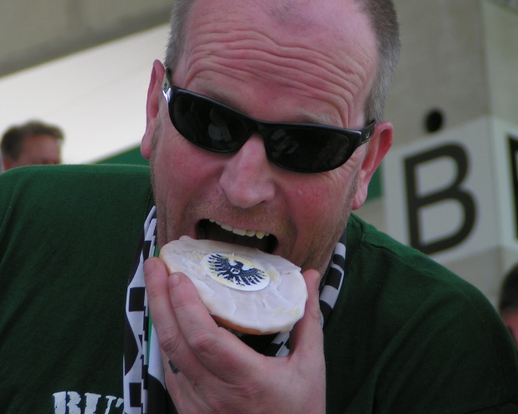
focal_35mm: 216
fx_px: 3310
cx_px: 210
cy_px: 168
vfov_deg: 7.2
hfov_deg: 8.9
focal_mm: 26.3
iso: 50
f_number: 3.5
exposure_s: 1/320
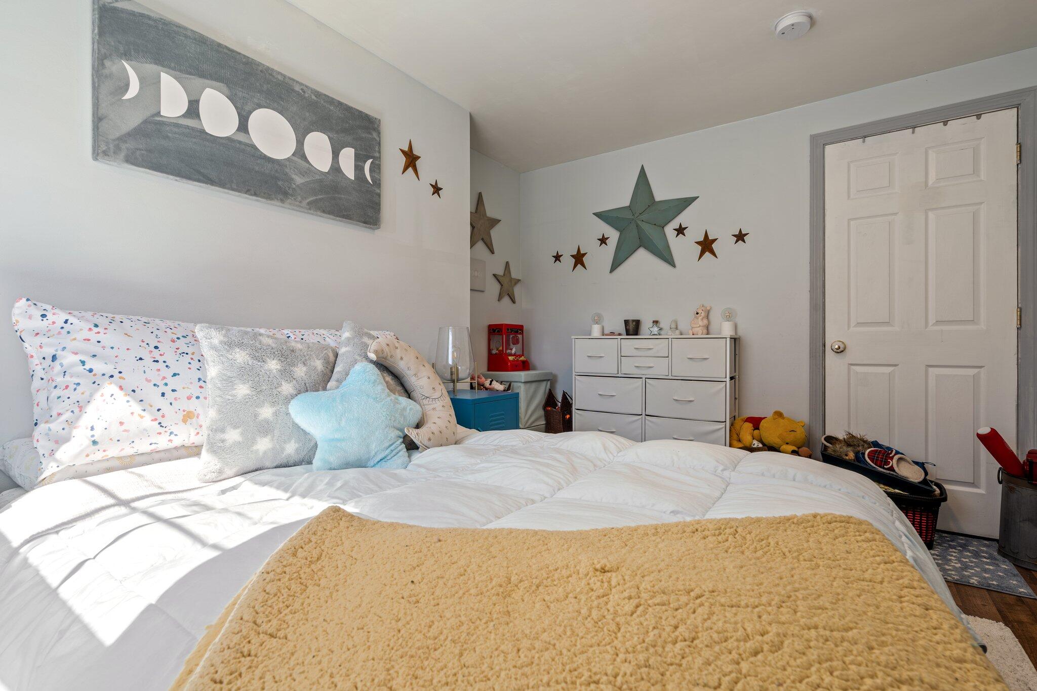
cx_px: 518
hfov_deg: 96.7
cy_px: 346
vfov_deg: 73.7
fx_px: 461
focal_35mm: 16
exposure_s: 1/3
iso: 50
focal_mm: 16
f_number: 10
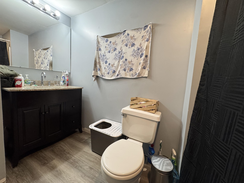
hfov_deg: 102.1
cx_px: 122
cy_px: 92
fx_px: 99
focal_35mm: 14
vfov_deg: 85.7
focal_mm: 2.22
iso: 320
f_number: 2.2
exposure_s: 1/120
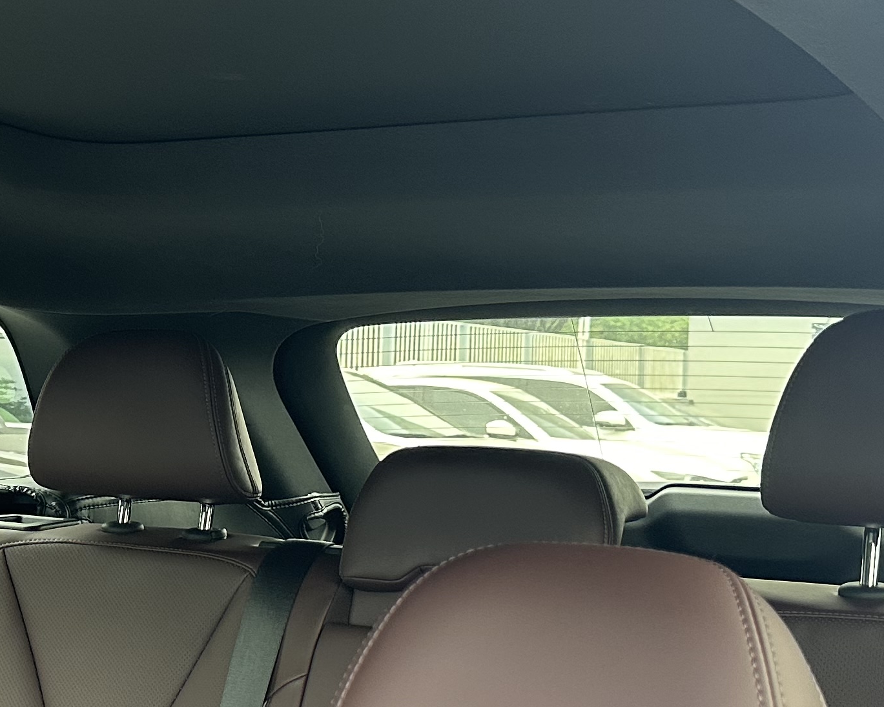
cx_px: 24
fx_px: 1805
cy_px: 447
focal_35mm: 69
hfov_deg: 26.2
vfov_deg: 22.1
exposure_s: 1/86
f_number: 1.78
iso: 250
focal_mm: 6.86
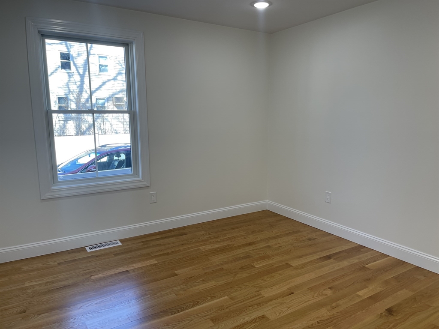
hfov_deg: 69.4
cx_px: 220
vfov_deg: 54.9
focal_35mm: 25
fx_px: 317
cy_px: 164
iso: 32
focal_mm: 5.1
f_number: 1.6
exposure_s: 1/127
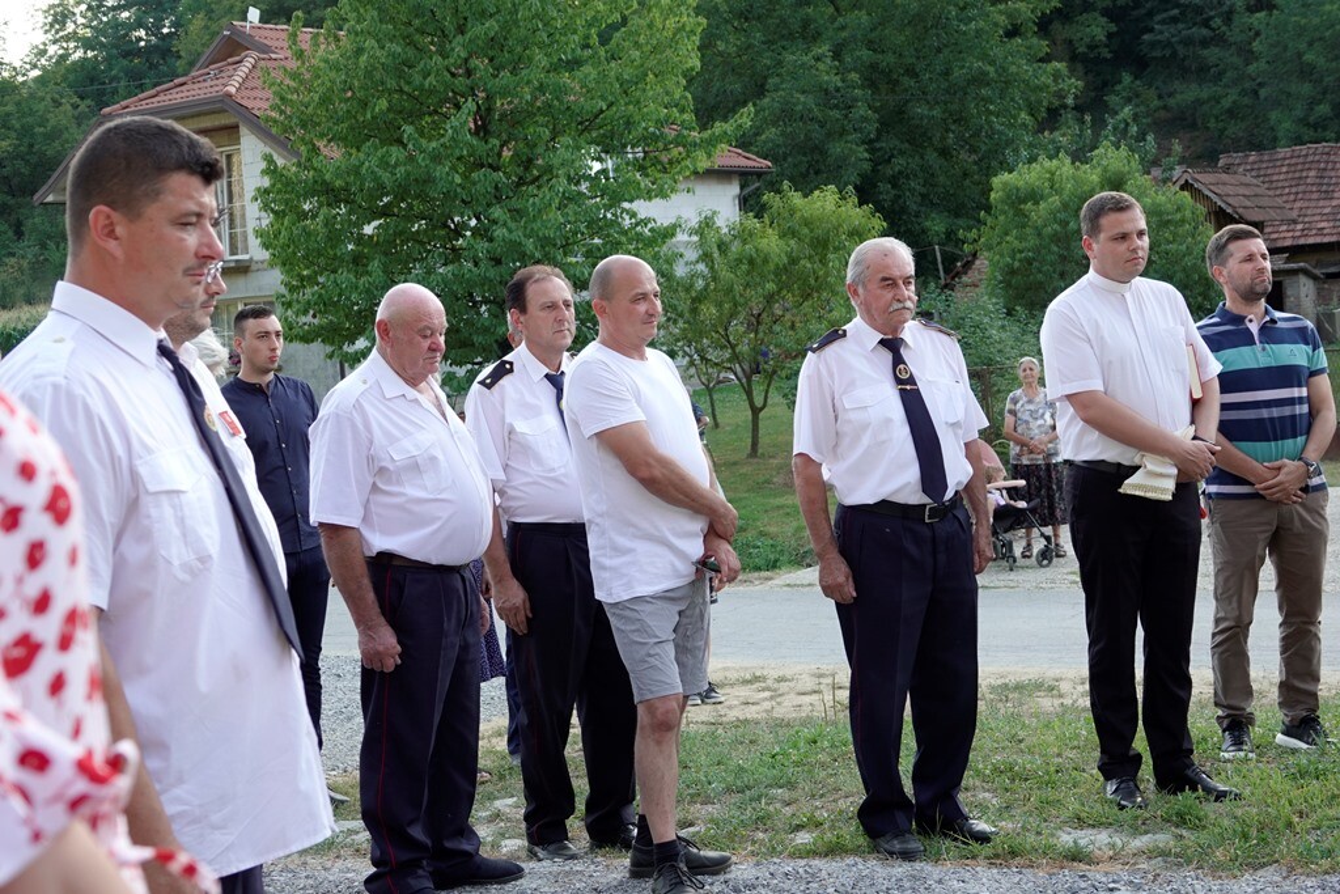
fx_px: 1936
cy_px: 447
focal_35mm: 52
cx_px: 670
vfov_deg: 26.0
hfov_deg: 38.2
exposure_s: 1/160
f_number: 3.2
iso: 100
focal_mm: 18.92
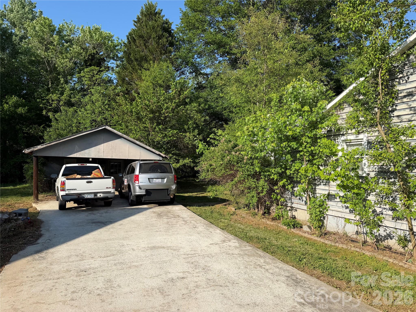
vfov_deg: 56.8
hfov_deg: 71.6
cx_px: 208
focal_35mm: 24
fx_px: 288
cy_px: 156
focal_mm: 6.76
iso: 80
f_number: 1.78
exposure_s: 1/3584
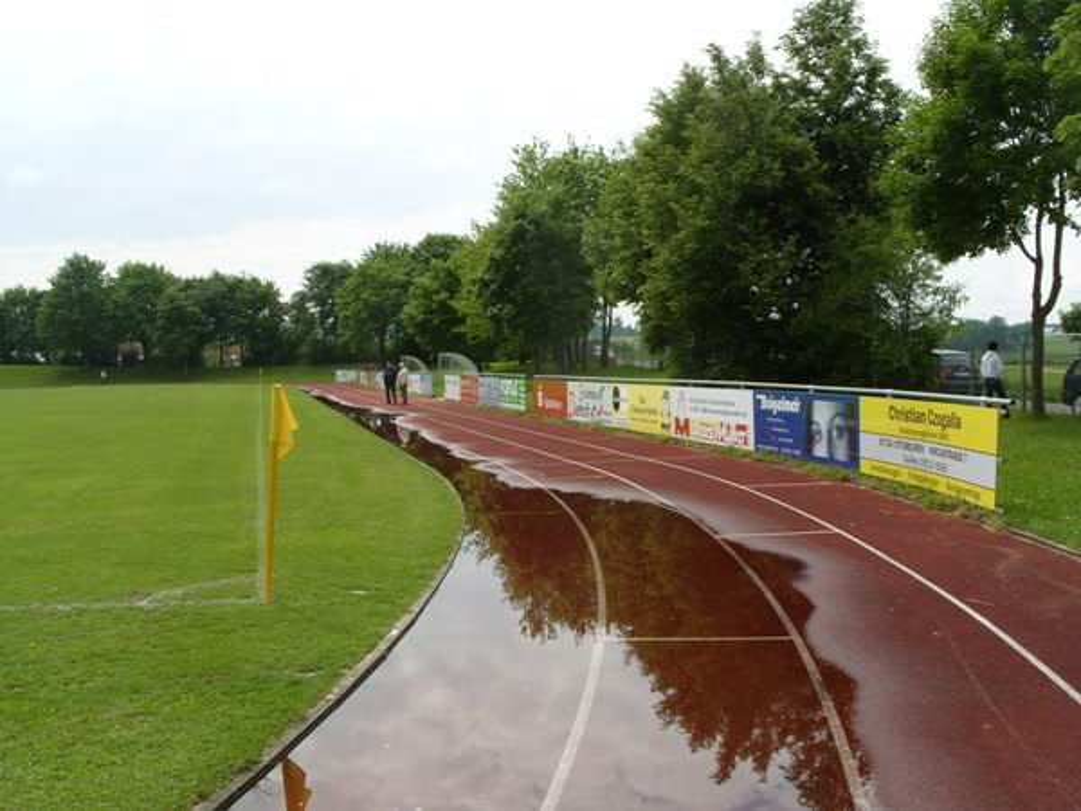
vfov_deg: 40.7
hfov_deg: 52.6
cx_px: 540
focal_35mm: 35
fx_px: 1093
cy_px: 406
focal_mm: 7.8
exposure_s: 1/350
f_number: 6.3
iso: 80
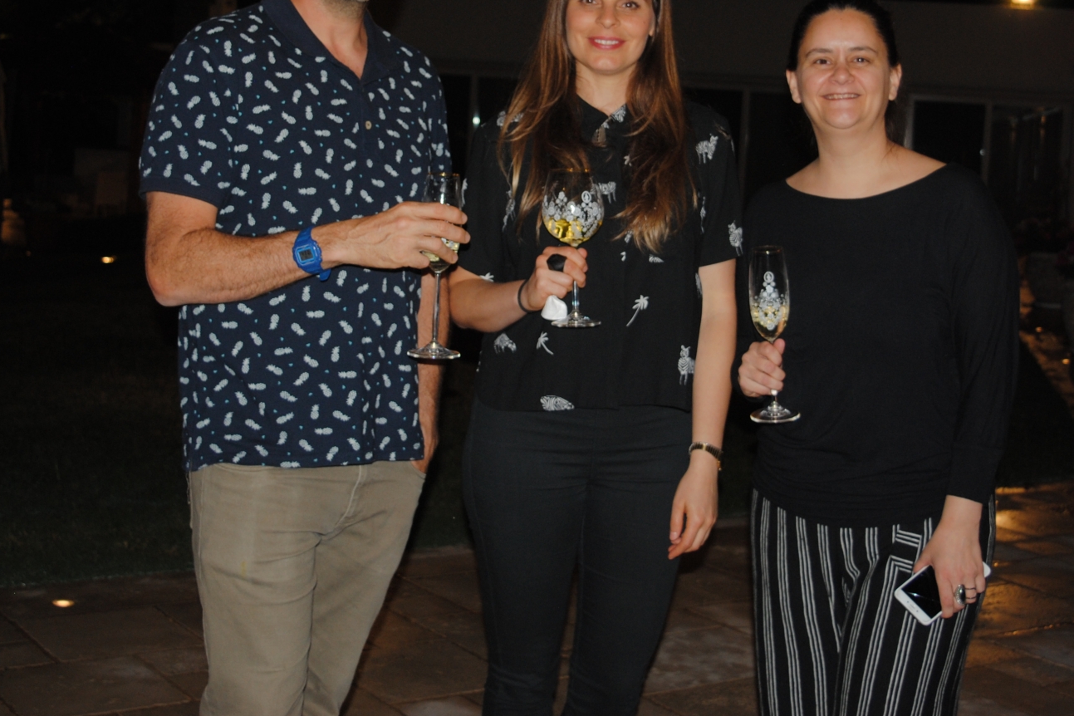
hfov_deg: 34.5
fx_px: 1730
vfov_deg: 23.2
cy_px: 191
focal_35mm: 58
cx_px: 549
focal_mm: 26
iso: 200
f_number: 4
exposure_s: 1/60
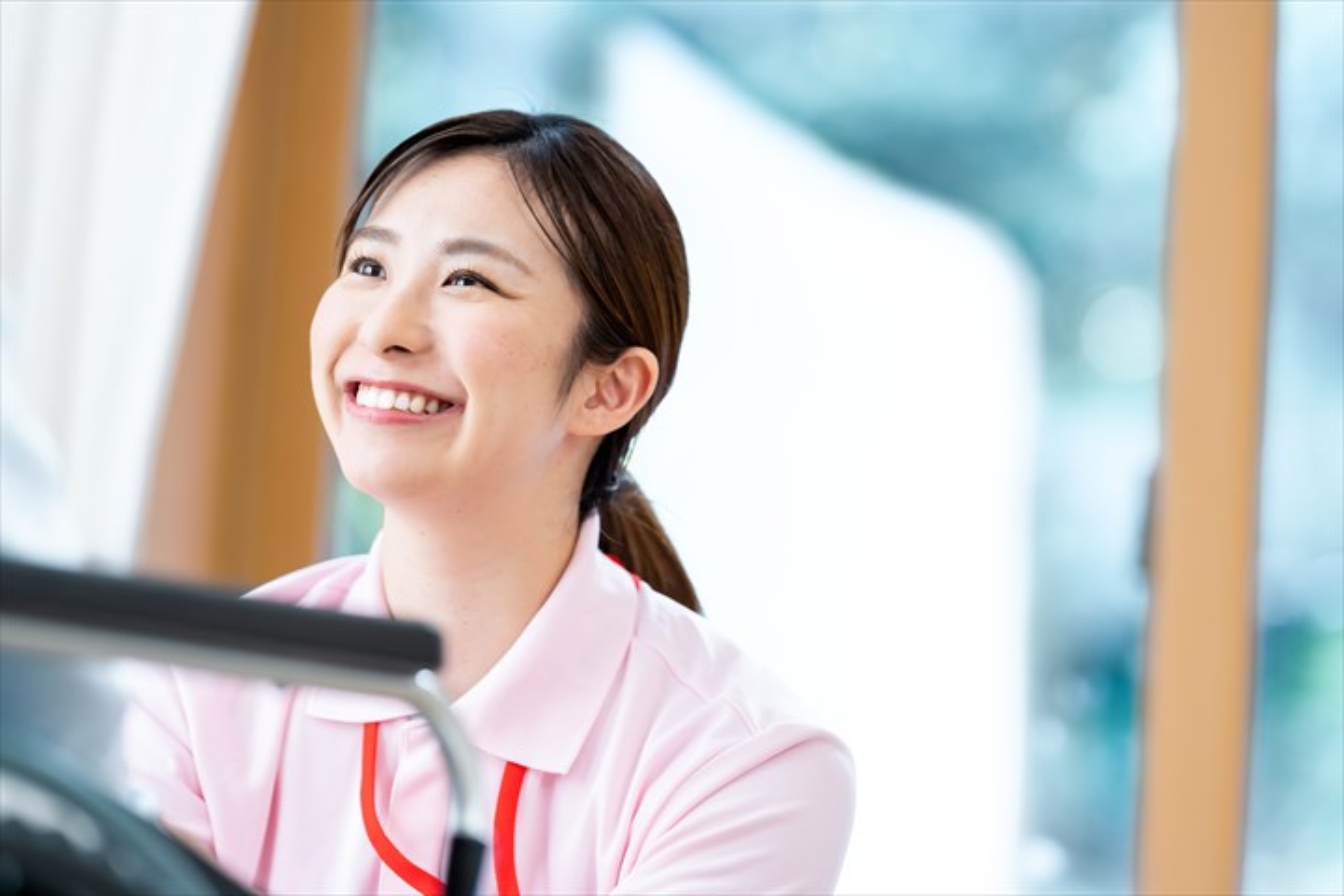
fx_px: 5040
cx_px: 672
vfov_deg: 10.2
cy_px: 448
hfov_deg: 15.2
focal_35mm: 135
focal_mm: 135
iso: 800
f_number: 2.2
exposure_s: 1/160
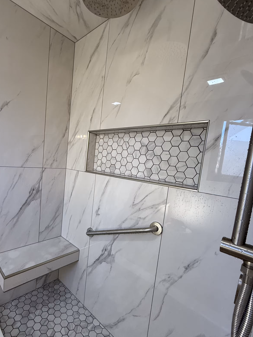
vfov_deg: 87.6
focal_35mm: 18
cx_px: 91
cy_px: 180
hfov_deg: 70.2
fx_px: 175
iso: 160
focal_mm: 2.22
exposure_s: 1/120
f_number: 2.2
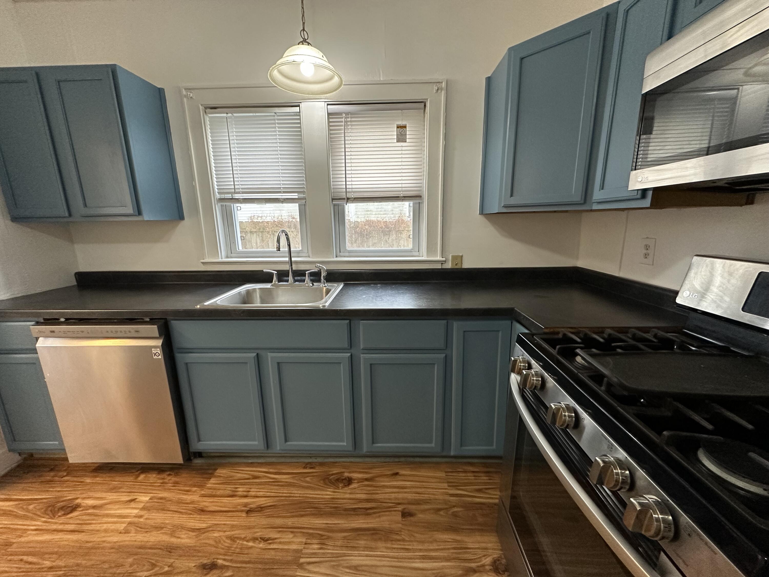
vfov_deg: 85.7
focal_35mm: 14
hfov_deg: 102.1
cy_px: 288
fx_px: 311
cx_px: 384
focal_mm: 2.22
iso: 320
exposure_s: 1/60
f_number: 2.2
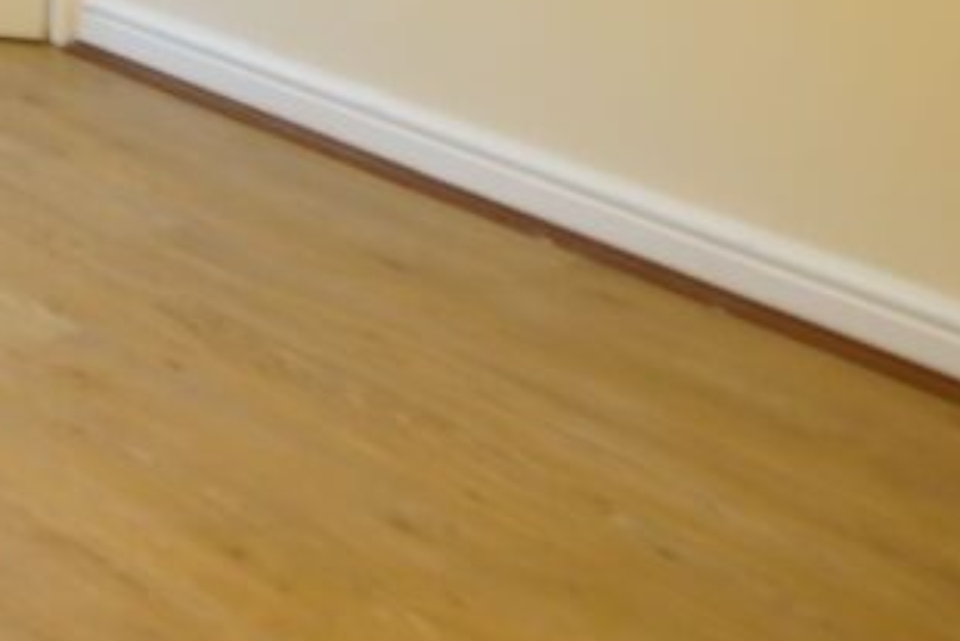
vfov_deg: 13.5
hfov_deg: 18.5
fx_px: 2481
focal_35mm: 93
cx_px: -619
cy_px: -423
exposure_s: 1/1.6
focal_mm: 24
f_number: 5
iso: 400
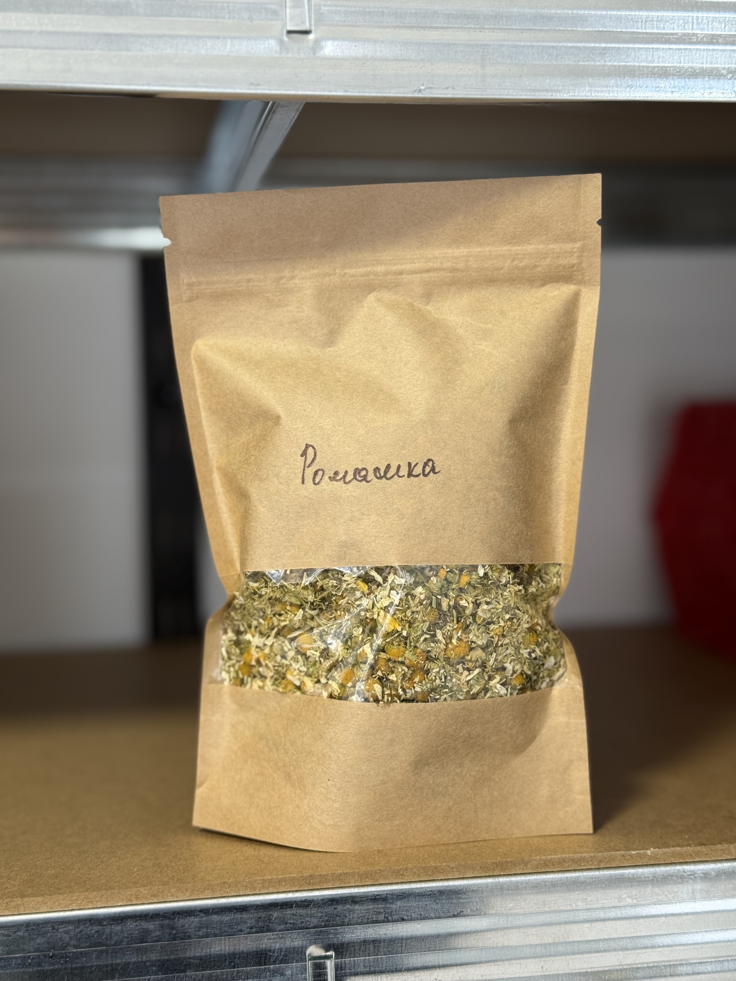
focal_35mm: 48
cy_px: 490
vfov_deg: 39.7
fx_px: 1361
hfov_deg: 30.3
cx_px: 368
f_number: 1.78
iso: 64
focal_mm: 6.76
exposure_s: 1/50
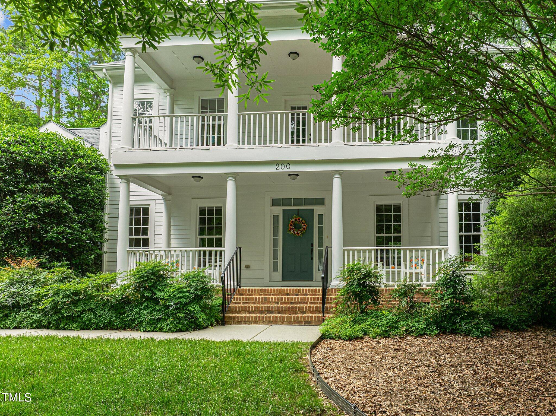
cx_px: 278
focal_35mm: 24
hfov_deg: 71.6
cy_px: 208
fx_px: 385
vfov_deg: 56.8
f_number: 2.8
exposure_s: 1/400
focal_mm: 12.29
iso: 310
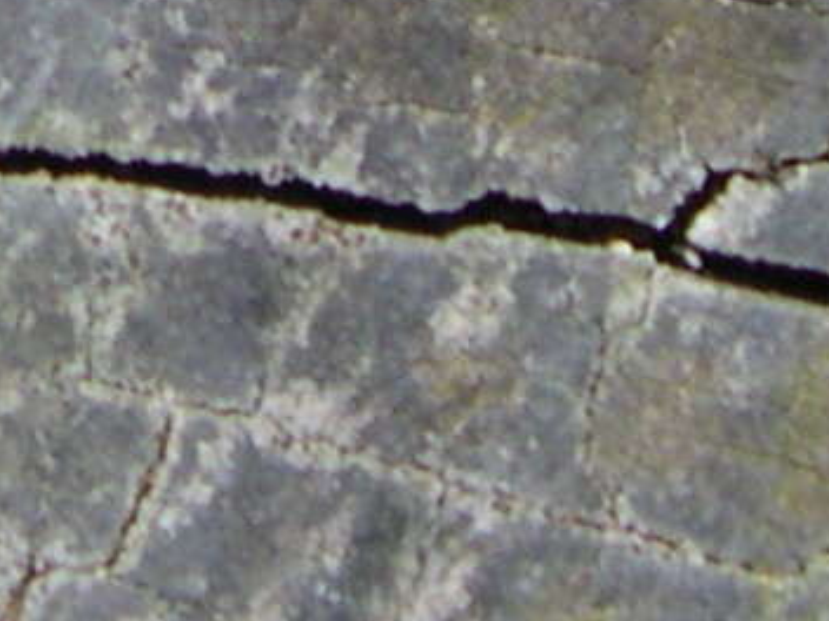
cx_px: 54
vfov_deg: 5.8
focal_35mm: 245
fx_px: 5867
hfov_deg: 8.1
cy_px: -873
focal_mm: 8
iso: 100
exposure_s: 1/215
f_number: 7.6
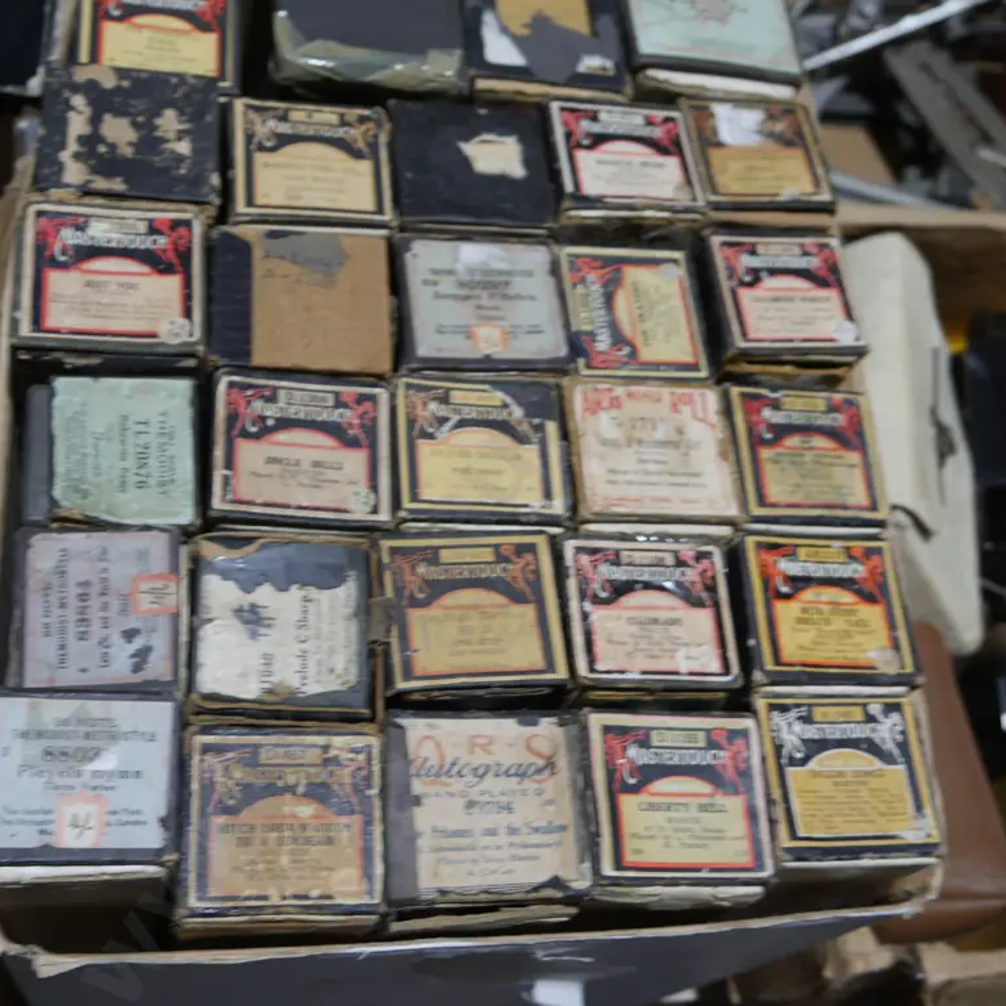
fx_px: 1480
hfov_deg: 37.6
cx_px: 504
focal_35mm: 45
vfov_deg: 37.5
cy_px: 460
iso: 200
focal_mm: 19
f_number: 4.1
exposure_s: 1/80
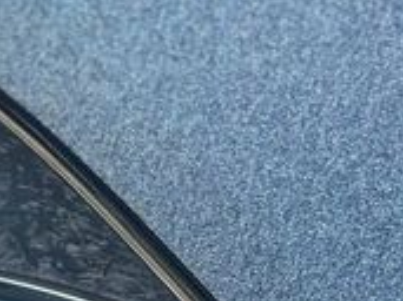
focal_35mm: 180
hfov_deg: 10.4
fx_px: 2094
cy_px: 336
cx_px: -309
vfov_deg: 8.2
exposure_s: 1/60
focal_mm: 6.86
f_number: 1.78
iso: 250
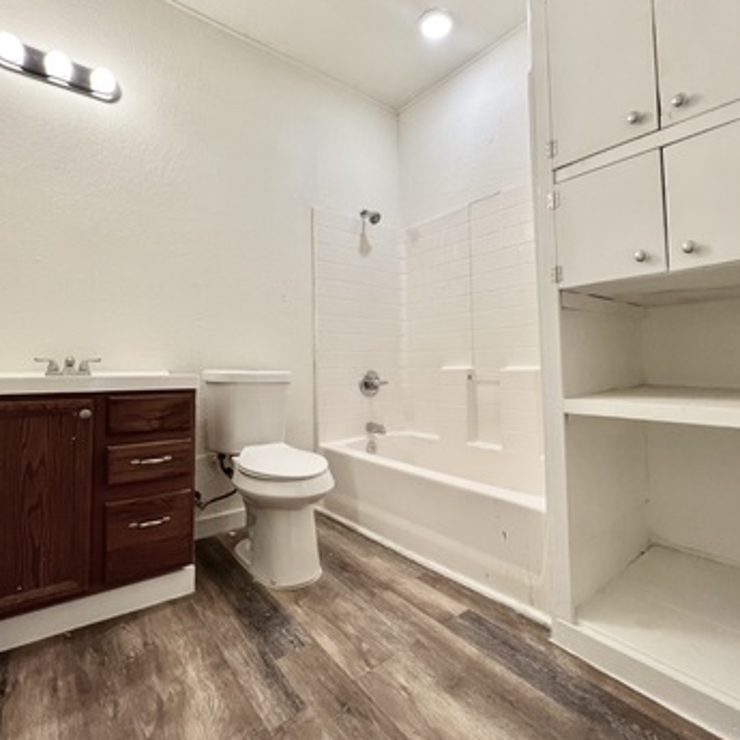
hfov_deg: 87.4
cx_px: 371
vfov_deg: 87.3
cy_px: 350
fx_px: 387
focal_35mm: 16
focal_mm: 1.57
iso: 125
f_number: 1.8
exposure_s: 1/120
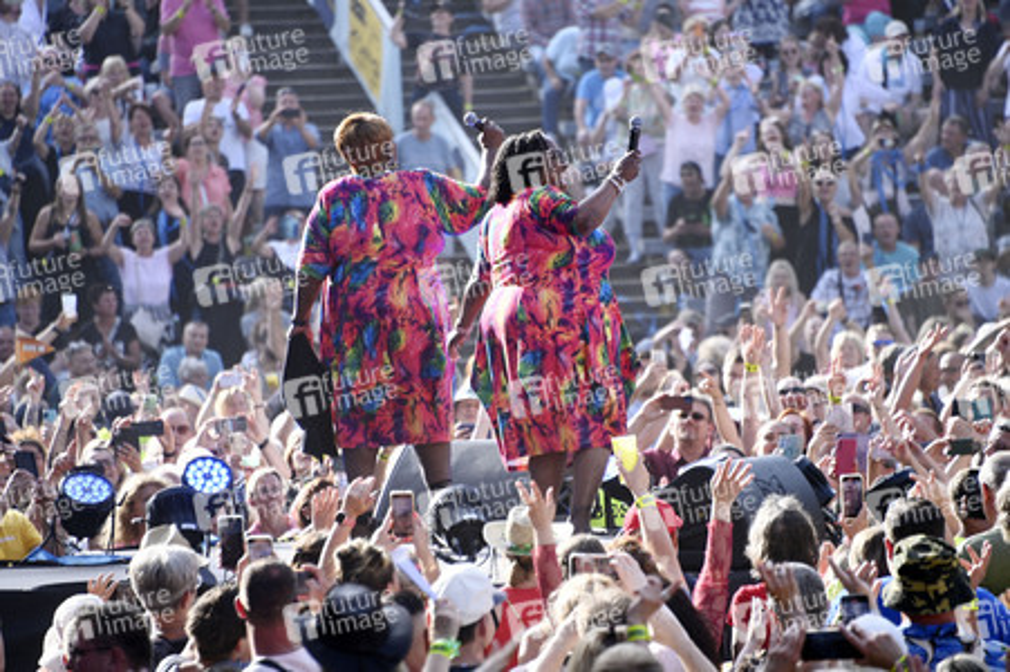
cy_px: 336
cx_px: 505
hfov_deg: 6.9
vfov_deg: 4.6
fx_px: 8410
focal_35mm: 300
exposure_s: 1/250
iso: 200
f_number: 5.6
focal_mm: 300
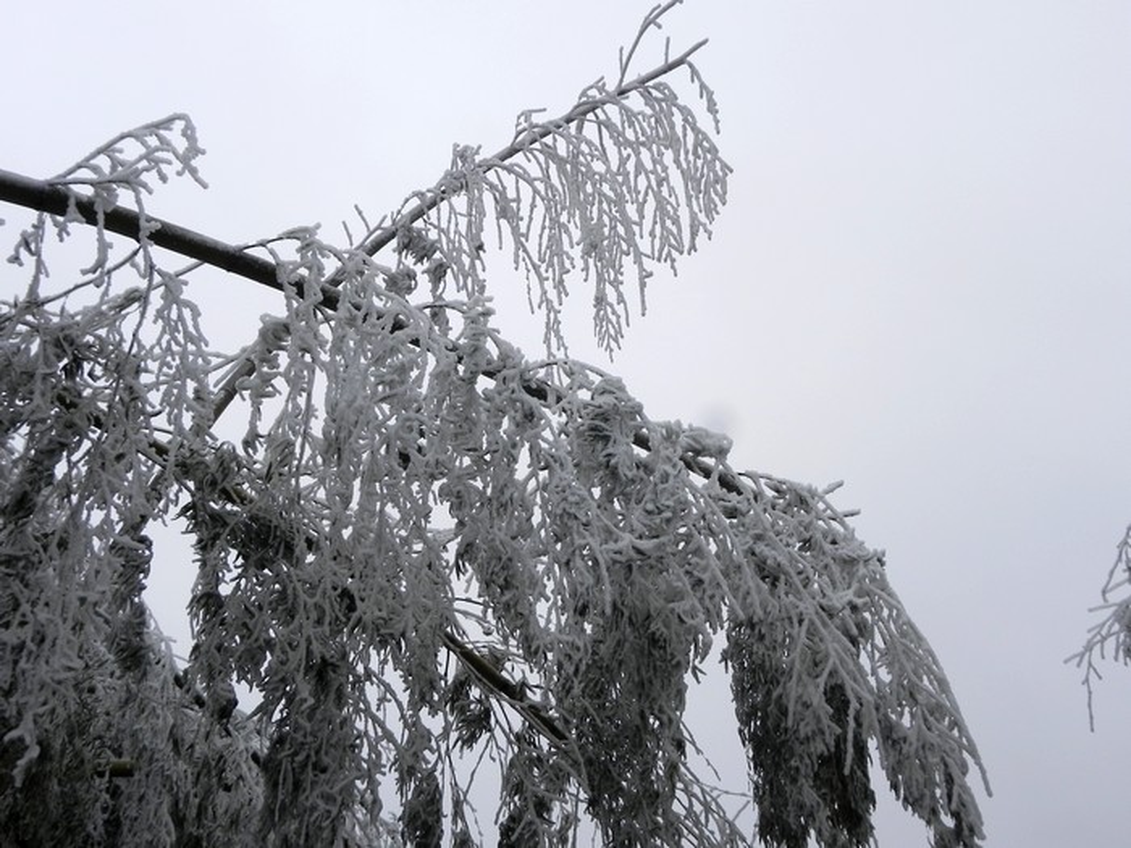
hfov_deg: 55.4
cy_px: 424
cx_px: 566
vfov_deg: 42.9
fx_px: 1078
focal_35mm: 33
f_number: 6.3
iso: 160
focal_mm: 5.9
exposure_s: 1/302
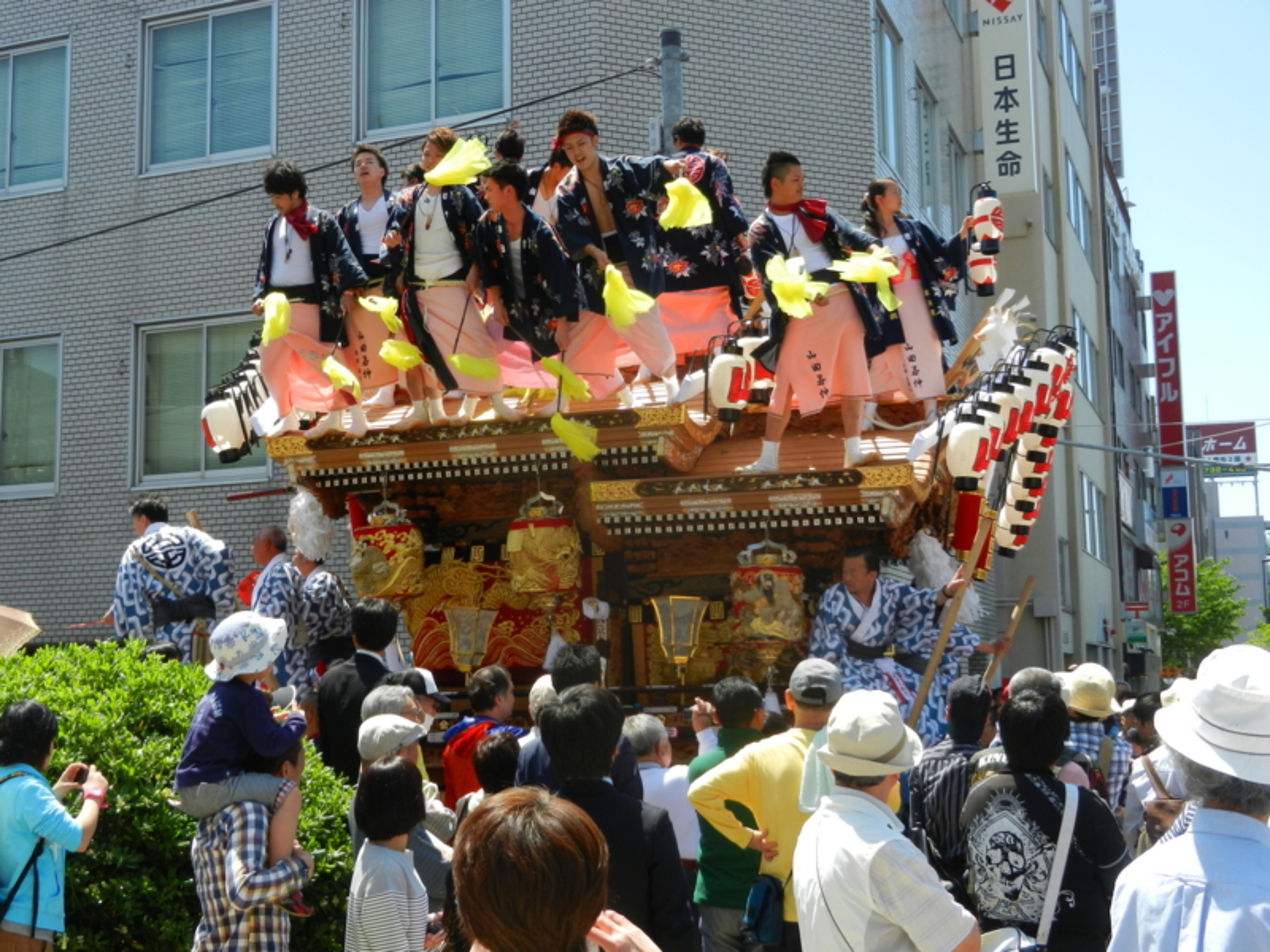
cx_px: 635
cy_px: 476
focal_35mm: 45
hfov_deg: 42.1
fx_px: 1651
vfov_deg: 32.2
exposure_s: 1/500
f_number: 4.2
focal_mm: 8.2
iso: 160
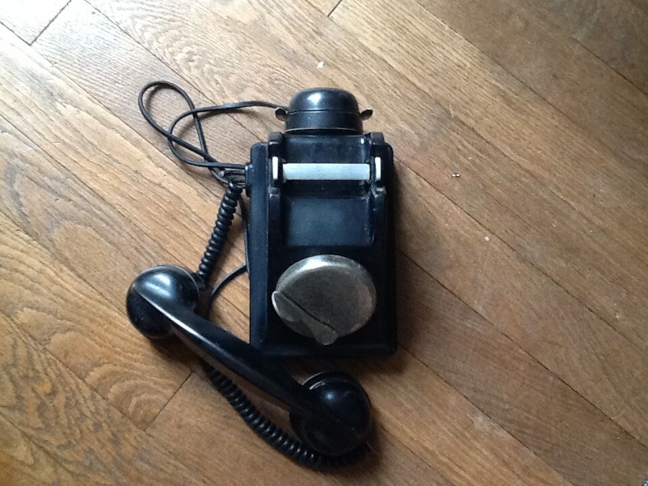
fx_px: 824
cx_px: 324
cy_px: 243
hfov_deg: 42.9
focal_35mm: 44
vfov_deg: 32.9
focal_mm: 2.03
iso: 160
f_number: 2.4
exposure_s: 1/30
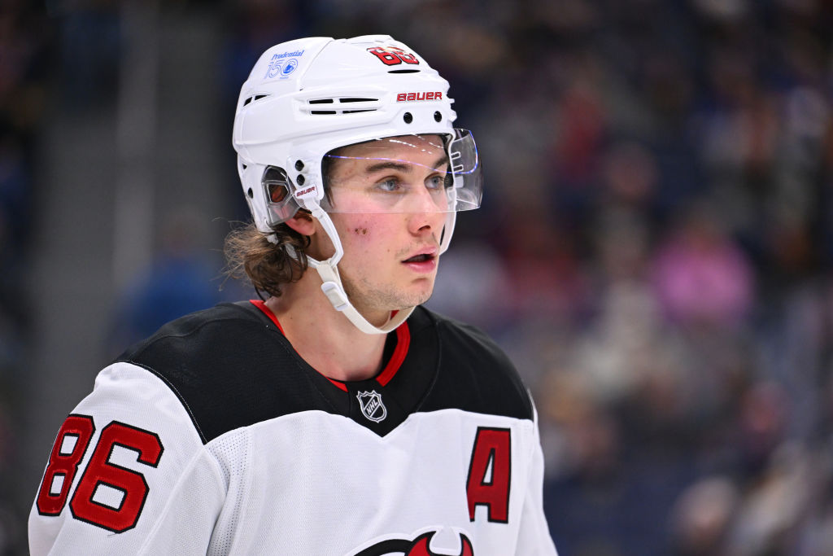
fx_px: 4628
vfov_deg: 6.9
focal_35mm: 200
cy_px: 278
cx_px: 416
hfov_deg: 10.3
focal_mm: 200
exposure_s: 1/1600
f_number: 2.8
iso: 2500
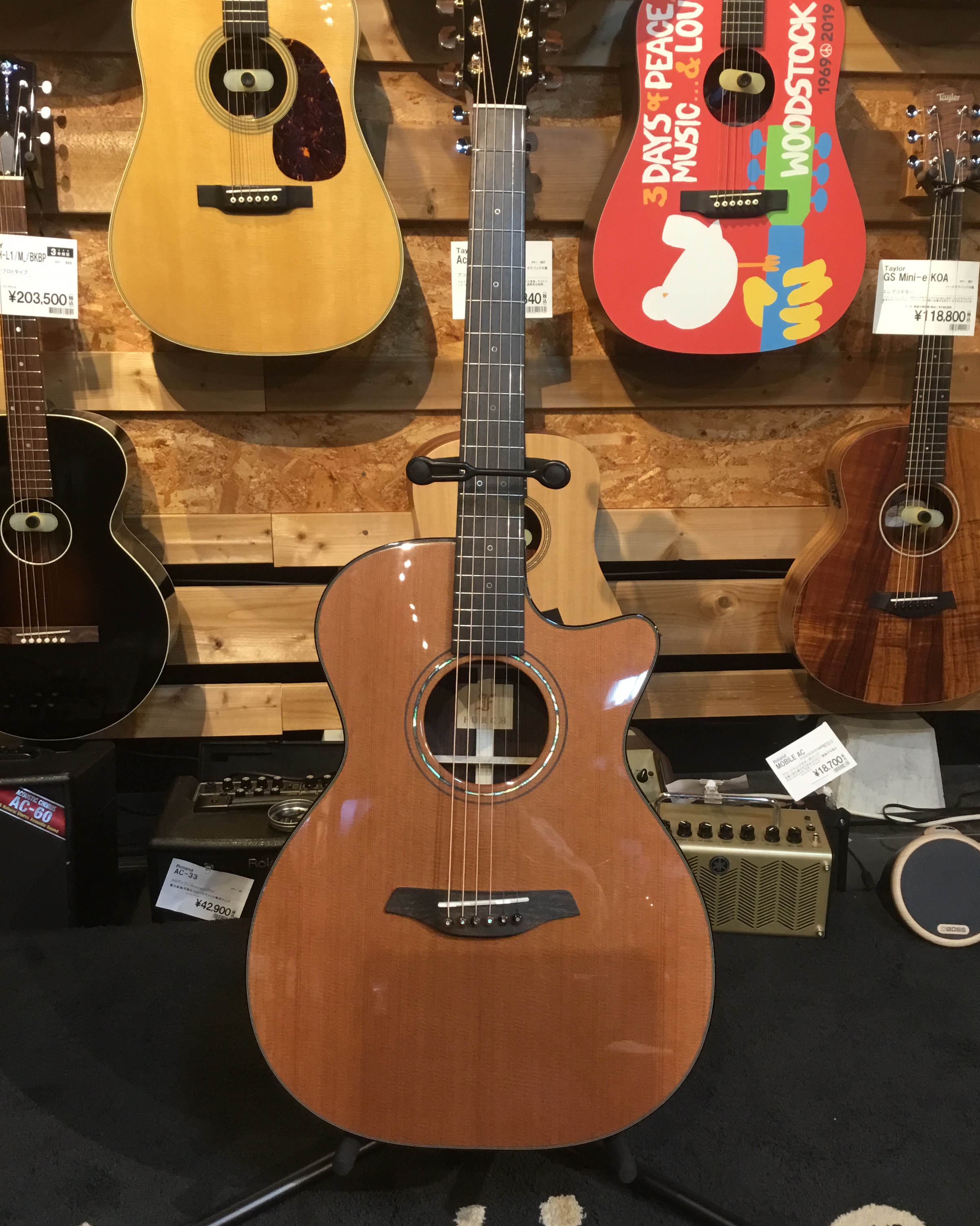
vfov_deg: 54.2
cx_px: 494
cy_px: 593
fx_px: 1197
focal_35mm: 33
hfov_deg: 44.5
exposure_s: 1/30
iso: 100
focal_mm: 3.3
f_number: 2.4
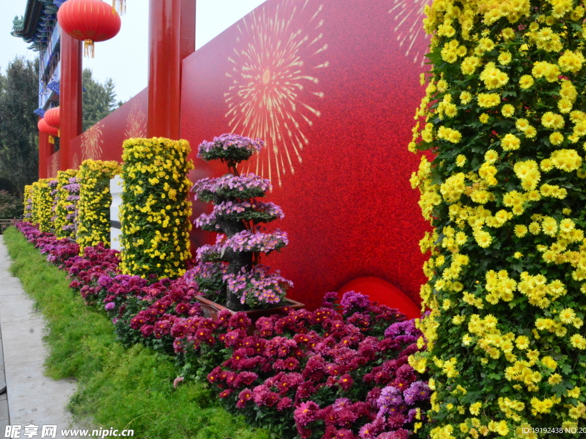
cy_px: 219
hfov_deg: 59.7
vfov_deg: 46.8
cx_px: 333
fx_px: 508
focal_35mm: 30
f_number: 22
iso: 3200
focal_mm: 18
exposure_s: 1/250
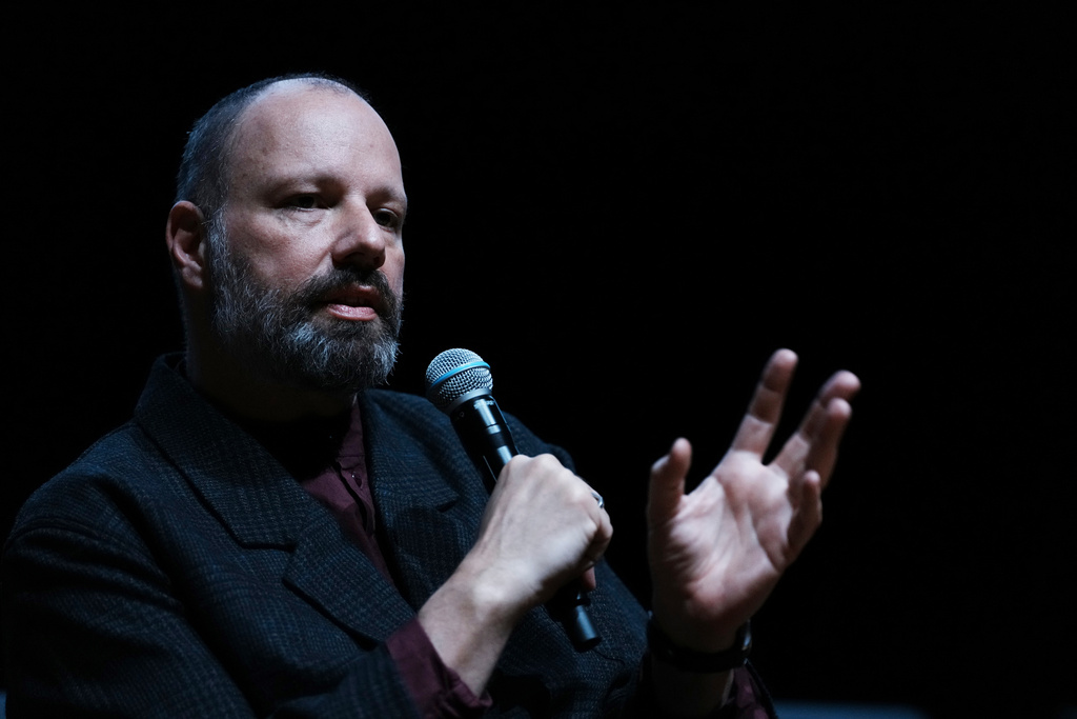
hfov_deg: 11.9
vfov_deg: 7.9
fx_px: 5176
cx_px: 538
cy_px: 360
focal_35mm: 173
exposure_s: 1/200
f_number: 2.8
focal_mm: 173
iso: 3200
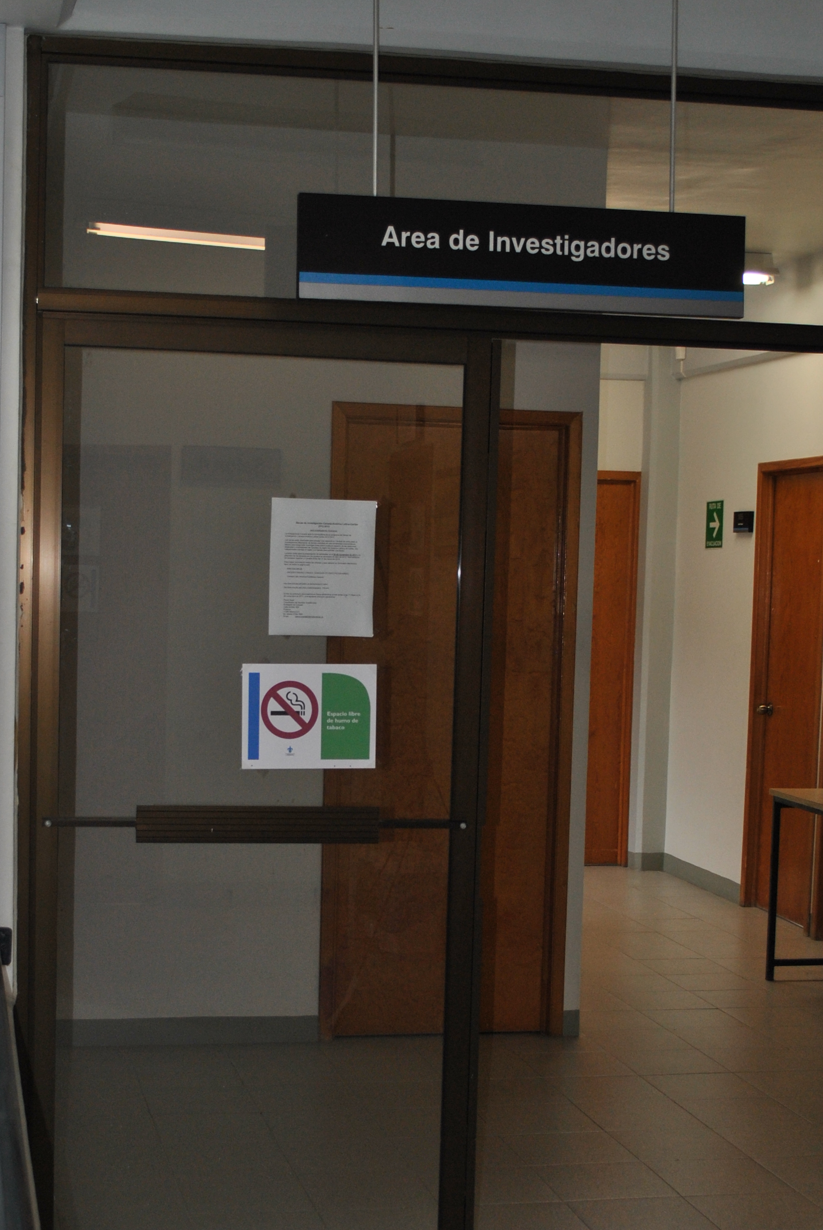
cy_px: 779
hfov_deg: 23.8
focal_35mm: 57
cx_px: 353
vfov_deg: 34.8
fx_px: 1949
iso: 200
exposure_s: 1/40
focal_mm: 24
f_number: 4
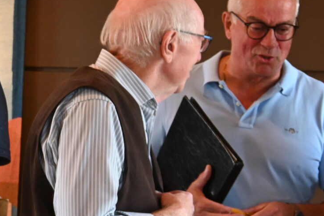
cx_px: -19
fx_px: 1602
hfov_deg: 11.4
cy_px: 159
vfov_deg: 7.7
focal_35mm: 178
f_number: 6.3
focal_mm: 34
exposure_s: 1/50
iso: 1100
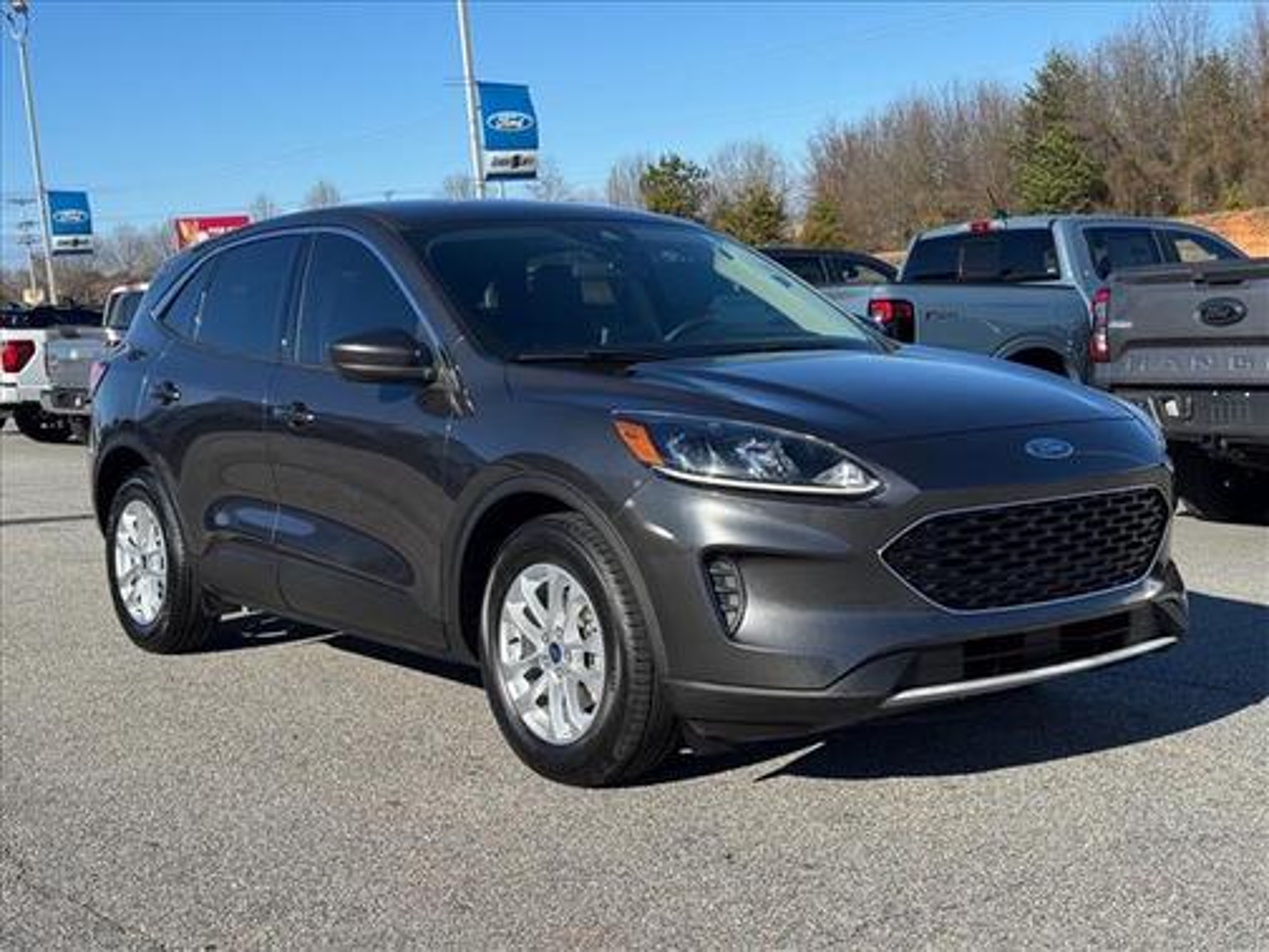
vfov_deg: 30.3
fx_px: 1760
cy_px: 476
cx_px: 634
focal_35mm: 48
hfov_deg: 39.7
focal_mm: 6.76
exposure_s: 1/3425
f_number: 1.78
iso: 64
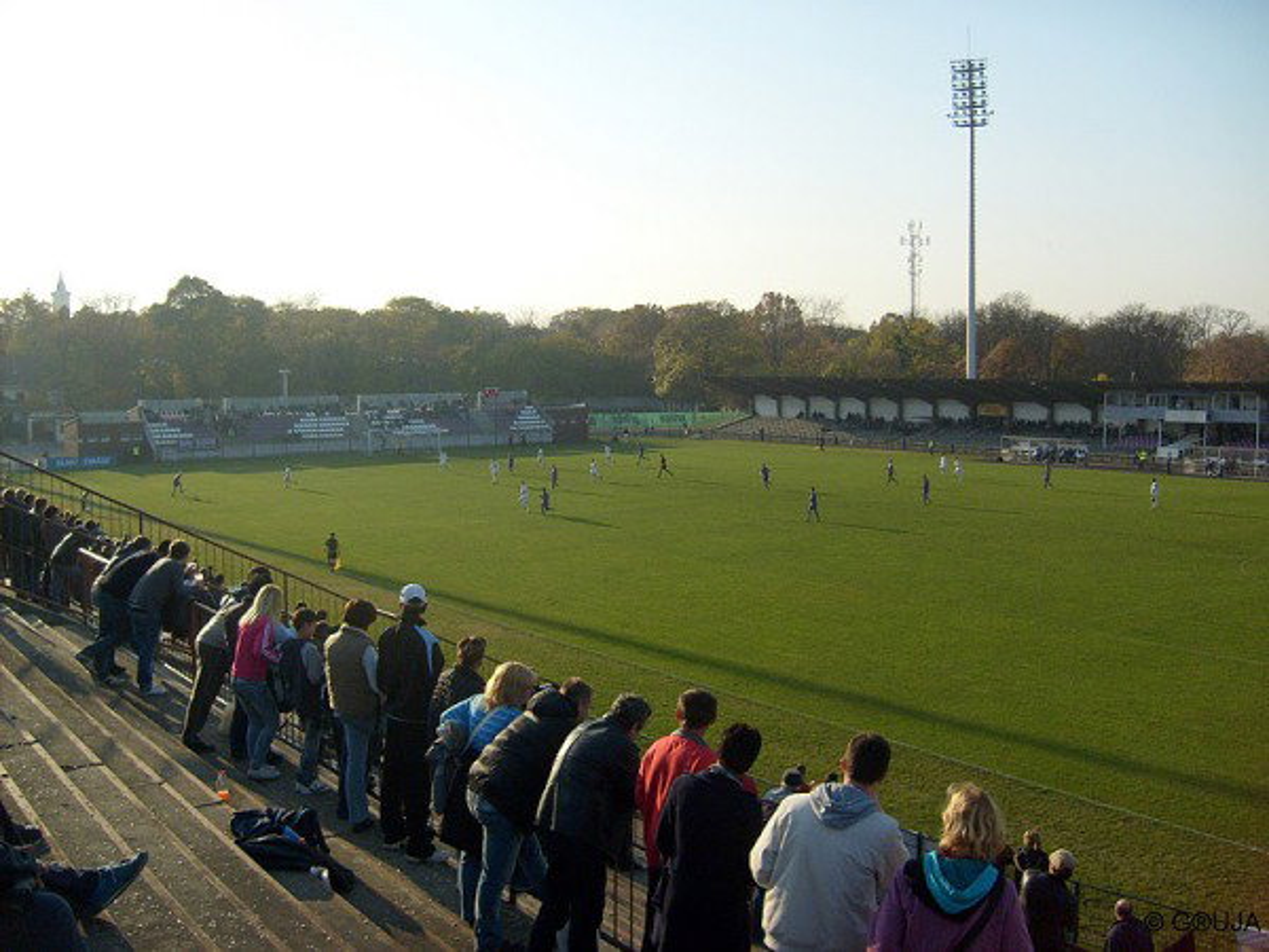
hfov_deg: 52.6
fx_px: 1283
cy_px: 476
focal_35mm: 35
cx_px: 634
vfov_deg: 40.7
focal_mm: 5.8
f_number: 7.1
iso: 80
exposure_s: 1/250
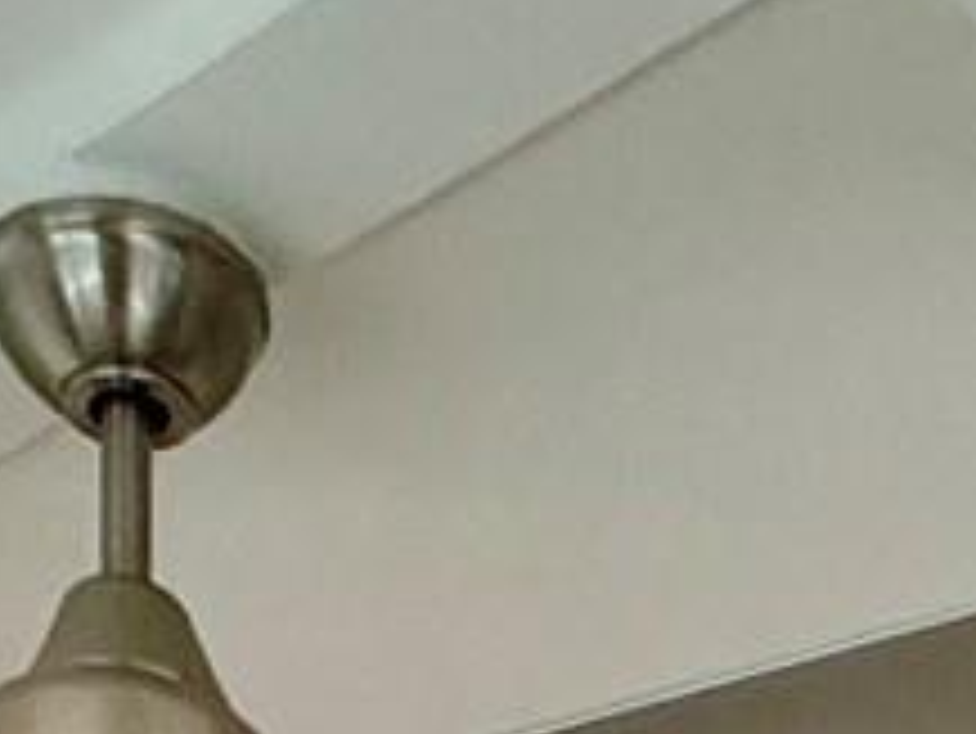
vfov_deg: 9.0
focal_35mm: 103
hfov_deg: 18.4
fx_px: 2906
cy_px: 2646
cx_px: 1043
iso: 320
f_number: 2.2
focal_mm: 2.22
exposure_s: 1/120
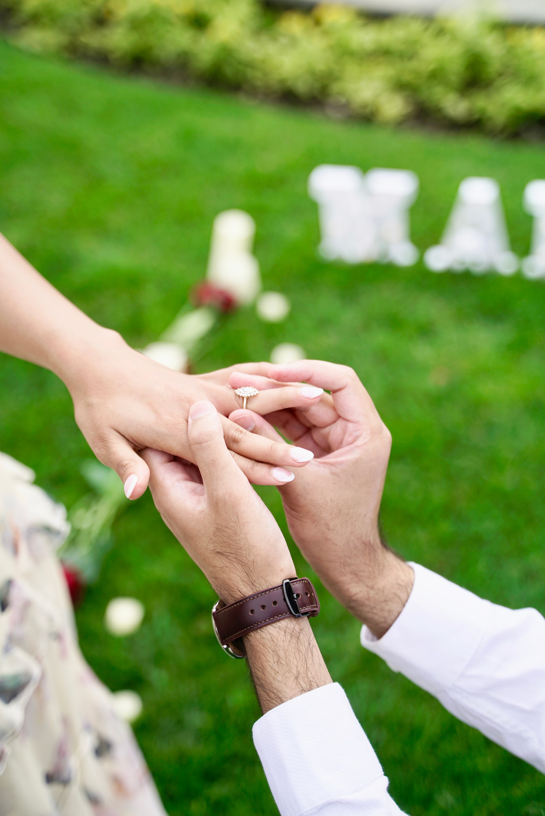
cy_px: 408
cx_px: 272
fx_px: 1203
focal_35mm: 53
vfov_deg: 37.5
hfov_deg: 25.5
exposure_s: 1/800
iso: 100
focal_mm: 53
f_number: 2.8
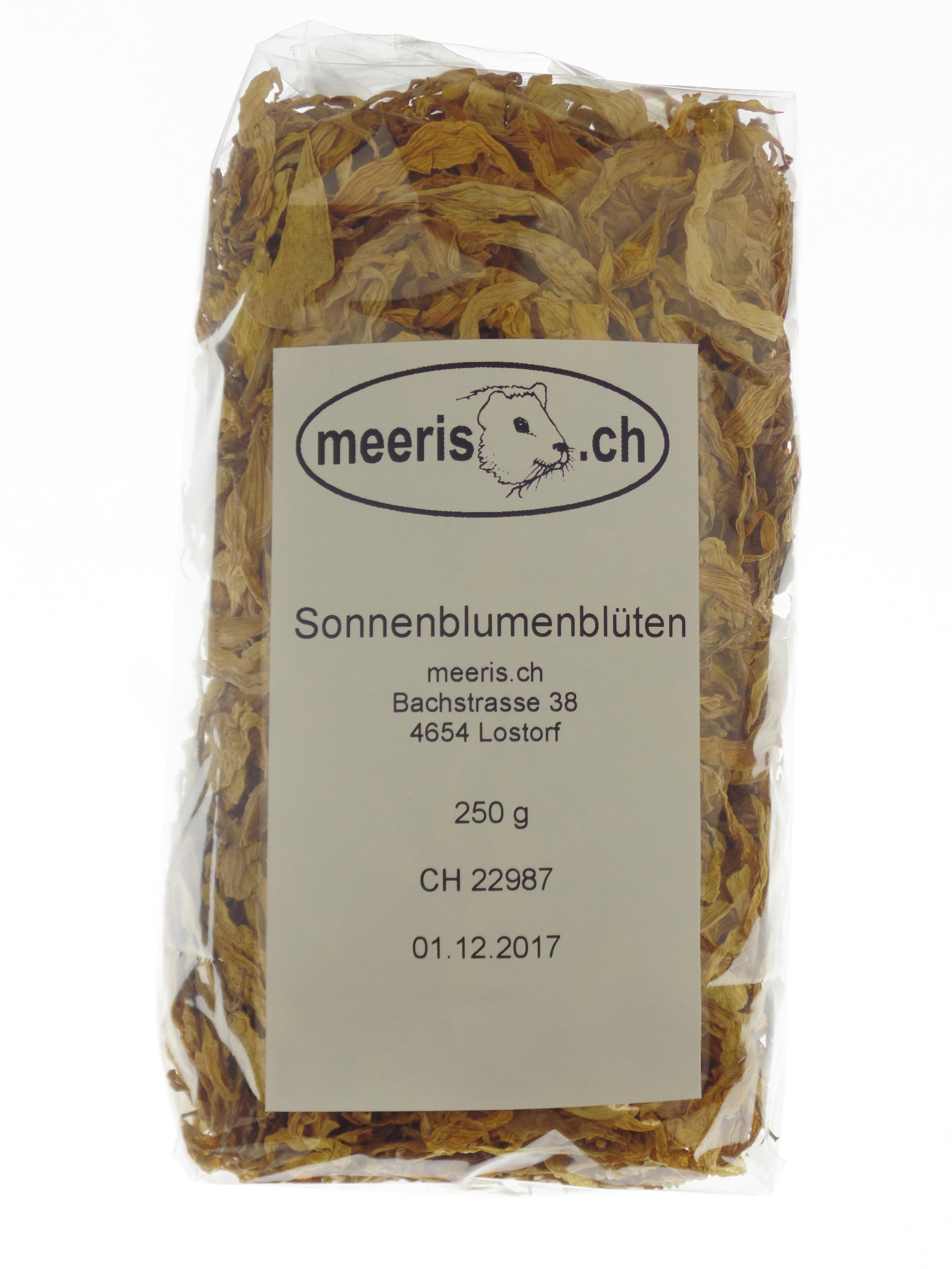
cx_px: 476
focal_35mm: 52
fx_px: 1907
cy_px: 634
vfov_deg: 36.8
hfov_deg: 28.0
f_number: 3.4
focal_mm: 9.2
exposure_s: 1/250
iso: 80
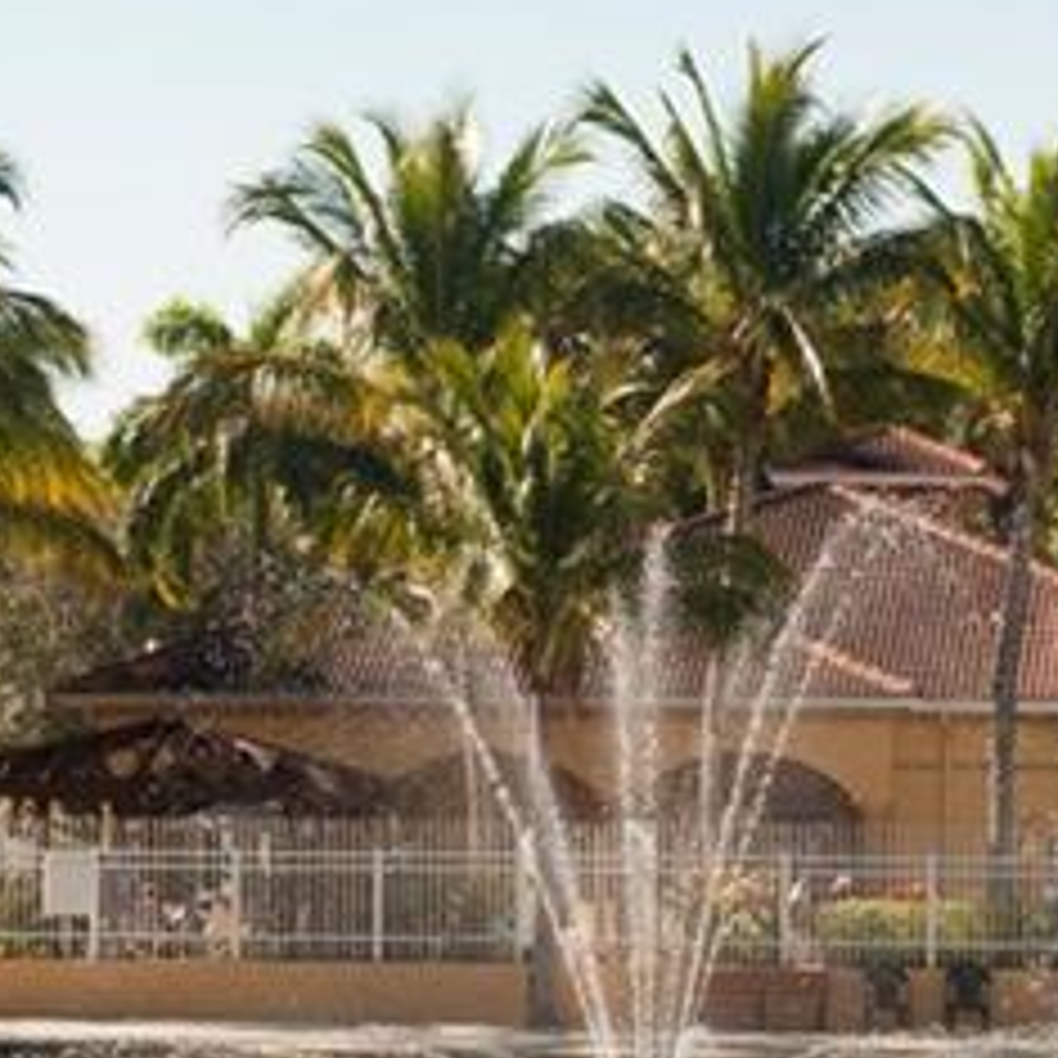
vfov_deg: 7.6
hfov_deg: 7.6
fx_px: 7919
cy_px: 574
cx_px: 549
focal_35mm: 229
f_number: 10
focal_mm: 62
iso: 400
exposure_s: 1/400
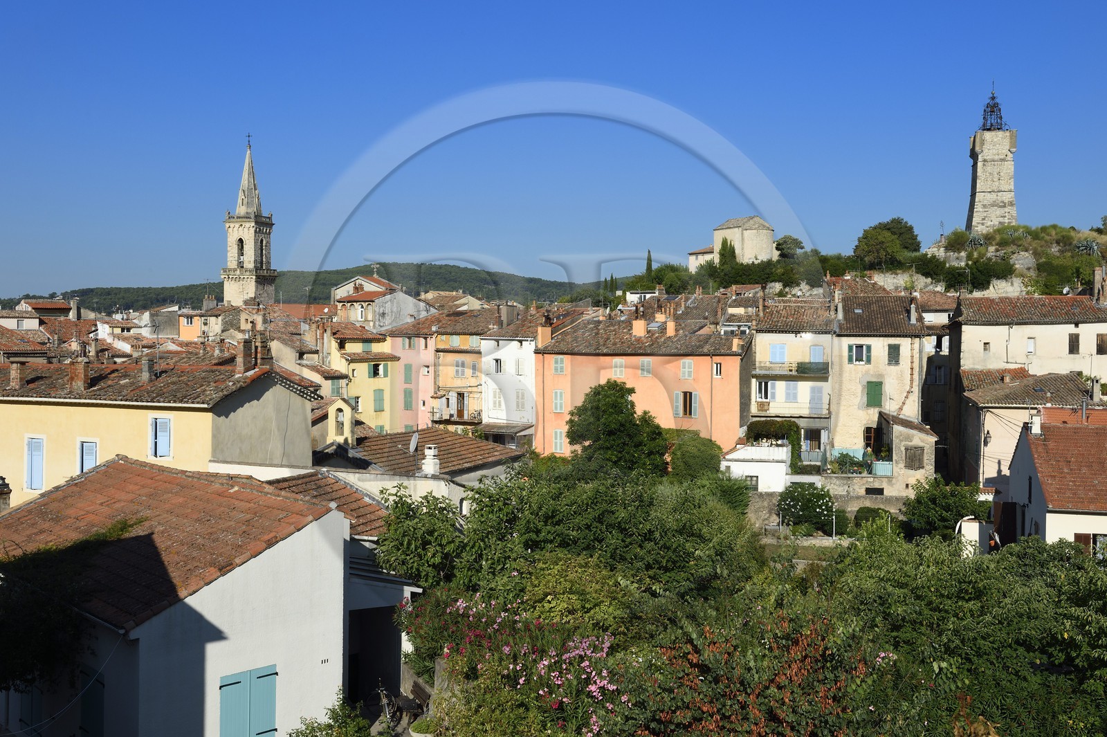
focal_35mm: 38
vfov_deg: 35.0
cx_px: 554
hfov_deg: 50.7
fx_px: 1168
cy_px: 368
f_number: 16
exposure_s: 1/200
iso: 200
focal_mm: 38
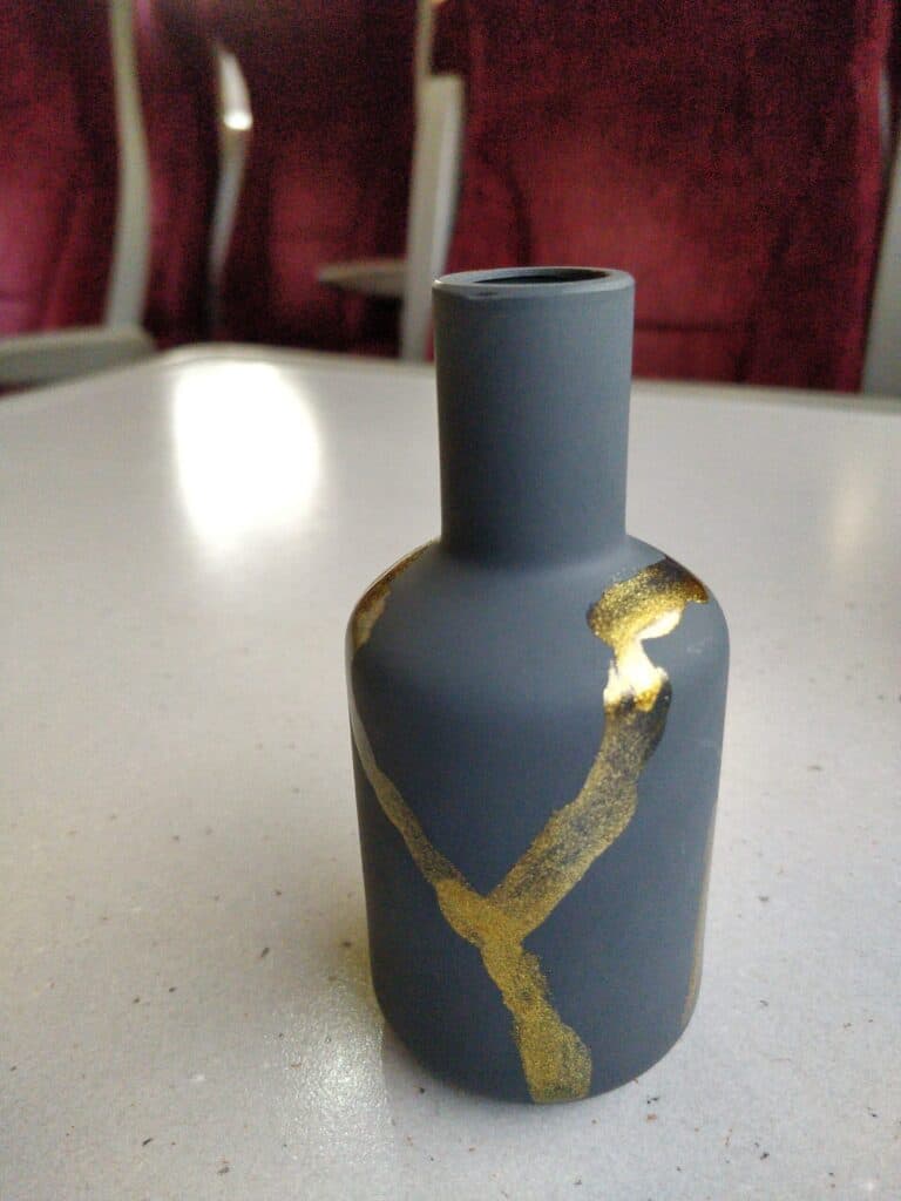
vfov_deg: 71.6
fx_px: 833
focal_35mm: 24
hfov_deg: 56.8
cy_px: 600
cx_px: 450
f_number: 1.7
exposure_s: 1/381
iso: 1600
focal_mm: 4.1
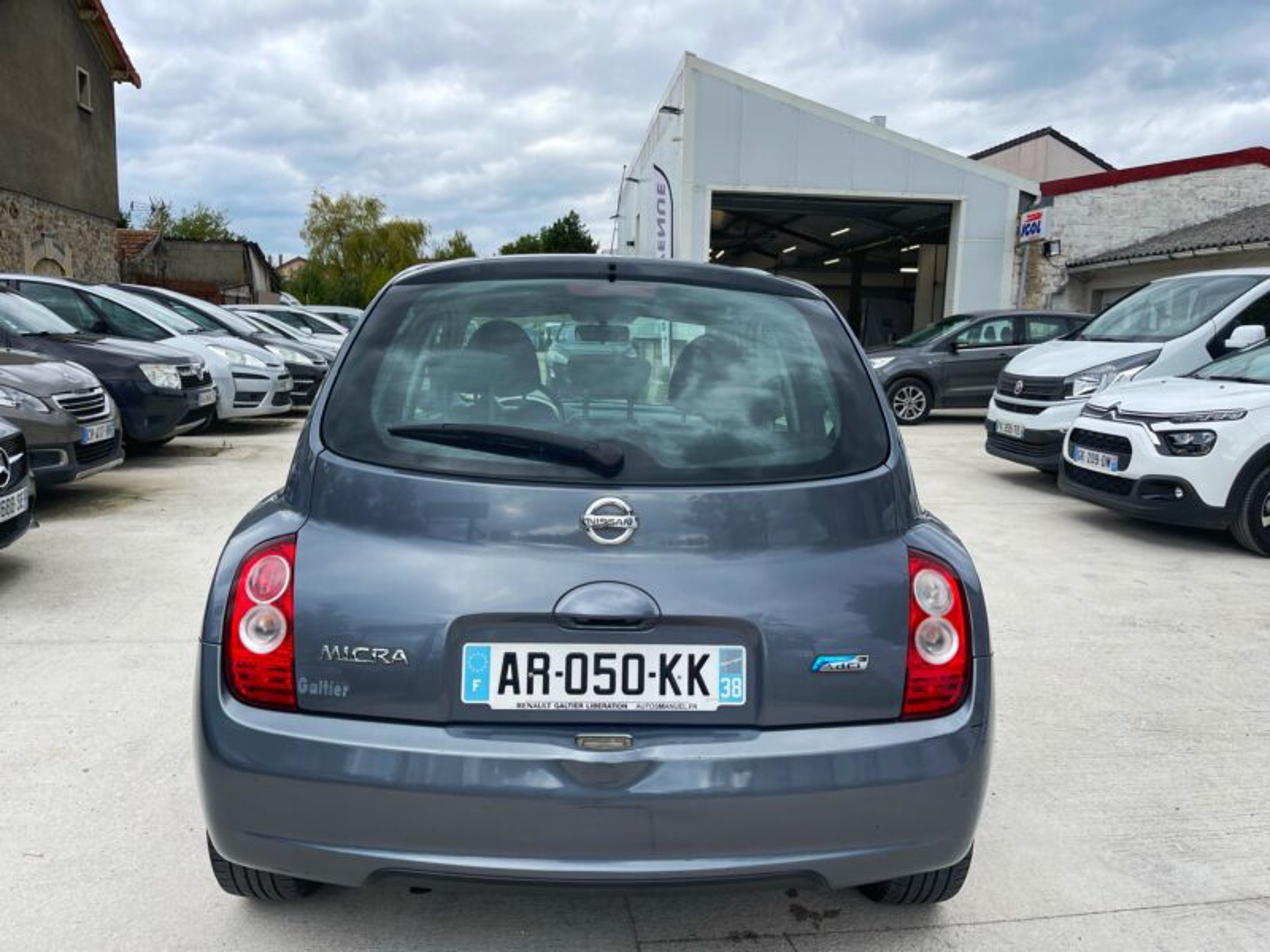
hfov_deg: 67.3
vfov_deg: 53.1
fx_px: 954
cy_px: 476
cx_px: 635
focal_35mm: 26
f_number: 1.6
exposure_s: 1/1119
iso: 32
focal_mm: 5.1
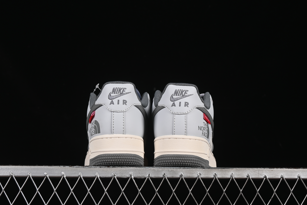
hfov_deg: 27.0
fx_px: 640
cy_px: 102
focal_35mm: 75
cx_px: 154
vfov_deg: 18.2
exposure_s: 1/80
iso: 160
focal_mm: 50
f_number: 8
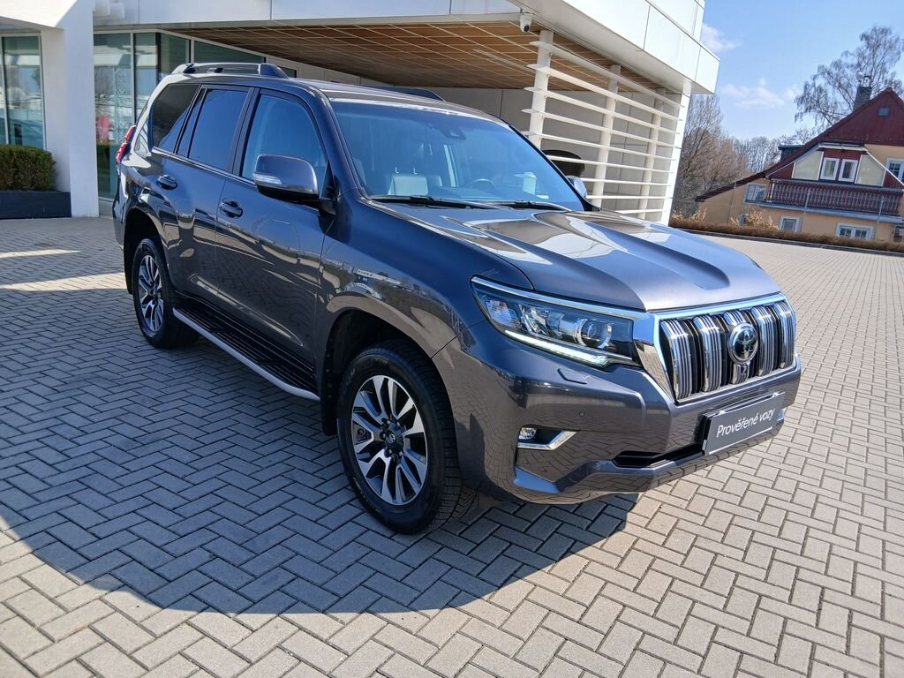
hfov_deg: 67.3
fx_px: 679
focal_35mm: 26
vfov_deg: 53.1
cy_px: 339
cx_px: 452
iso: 20
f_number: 1.8
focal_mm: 3.98
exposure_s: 1/267
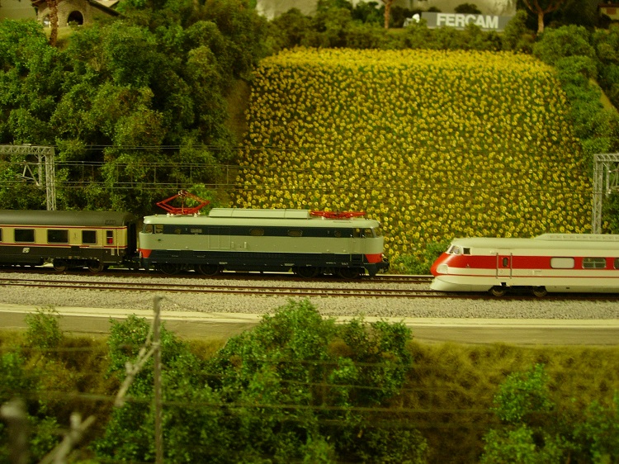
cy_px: 232
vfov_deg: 37.7
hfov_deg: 49.0
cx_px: 310
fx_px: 679
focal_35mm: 38
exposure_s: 1/4
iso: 158
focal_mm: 7.8
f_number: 2.8
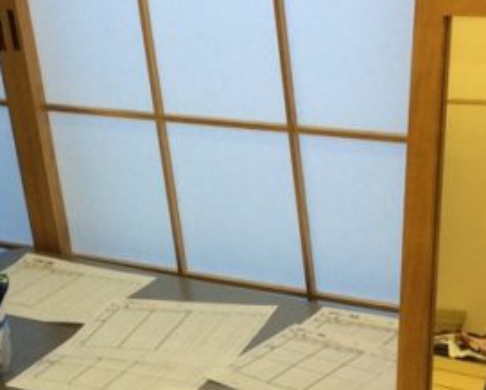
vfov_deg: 13.0
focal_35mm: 118
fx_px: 1698
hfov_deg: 16.2
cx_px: 124
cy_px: 364
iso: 50
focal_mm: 3.3
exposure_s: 1/120
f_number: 2.4
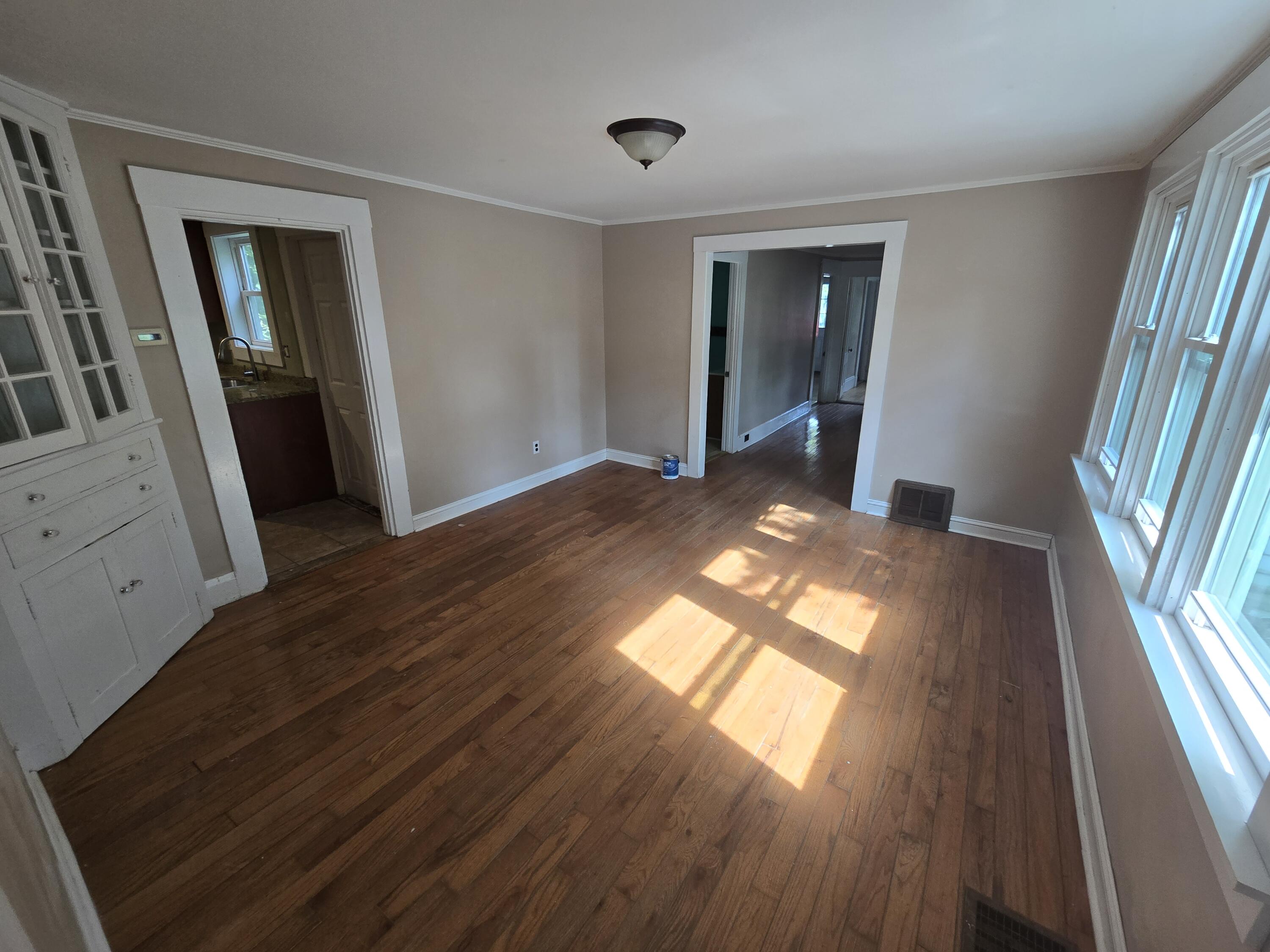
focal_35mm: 13
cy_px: 476
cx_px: 635
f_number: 2.2
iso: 100
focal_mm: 2.2
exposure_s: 1/60
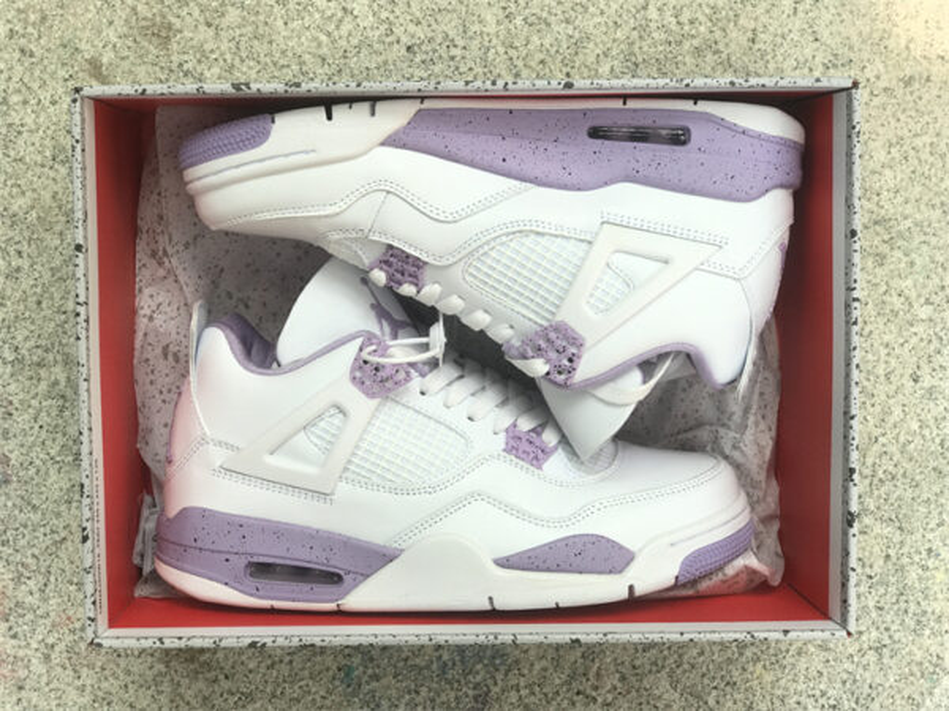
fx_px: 1563
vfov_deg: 25.7
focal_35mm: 57
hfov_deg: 33.8
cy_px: 356
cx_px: 474
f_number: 2.8
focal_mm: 6.6
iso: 20
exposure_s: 1/118
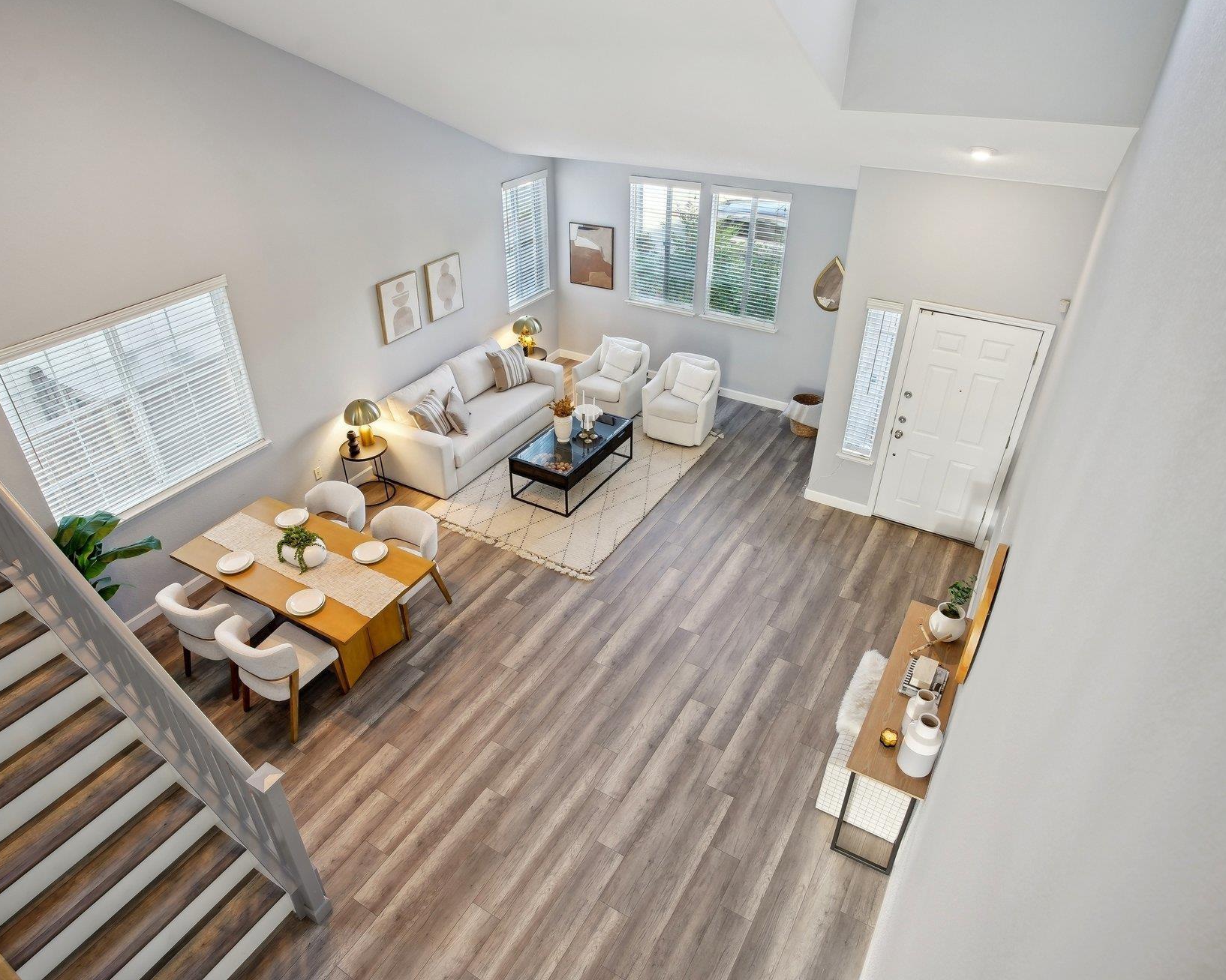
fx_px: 726
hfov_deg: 80.3
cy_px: 484
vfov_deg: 68.1
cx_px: 586
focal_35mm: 20
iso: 400
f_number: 8
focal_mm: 17
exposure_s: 1/8
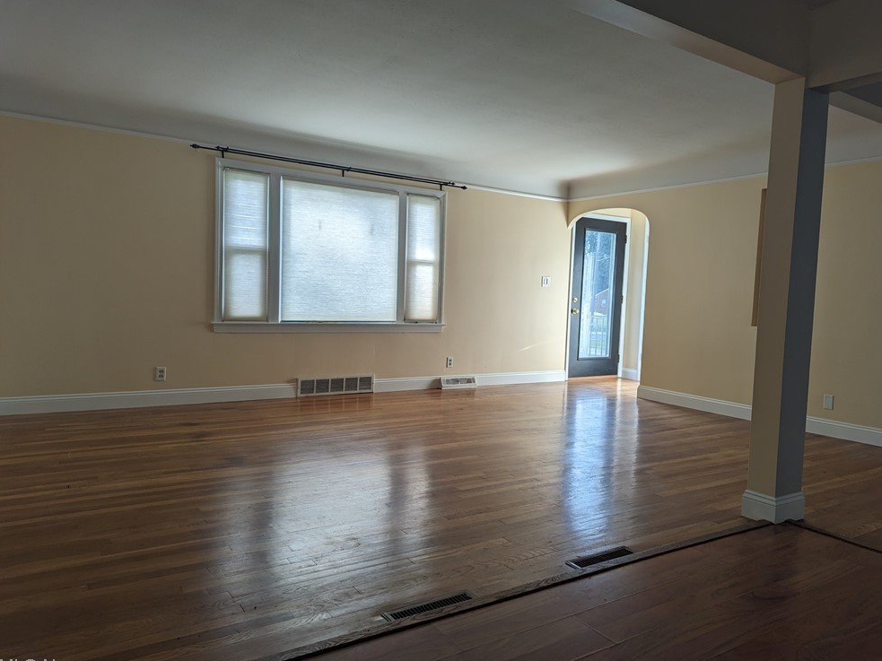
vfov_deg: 54.9
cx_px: 453
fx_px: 637
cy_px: 337
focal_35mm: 25
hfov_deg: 69.4
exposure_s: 1/166
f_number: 1.85
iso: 47
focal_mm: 6.81
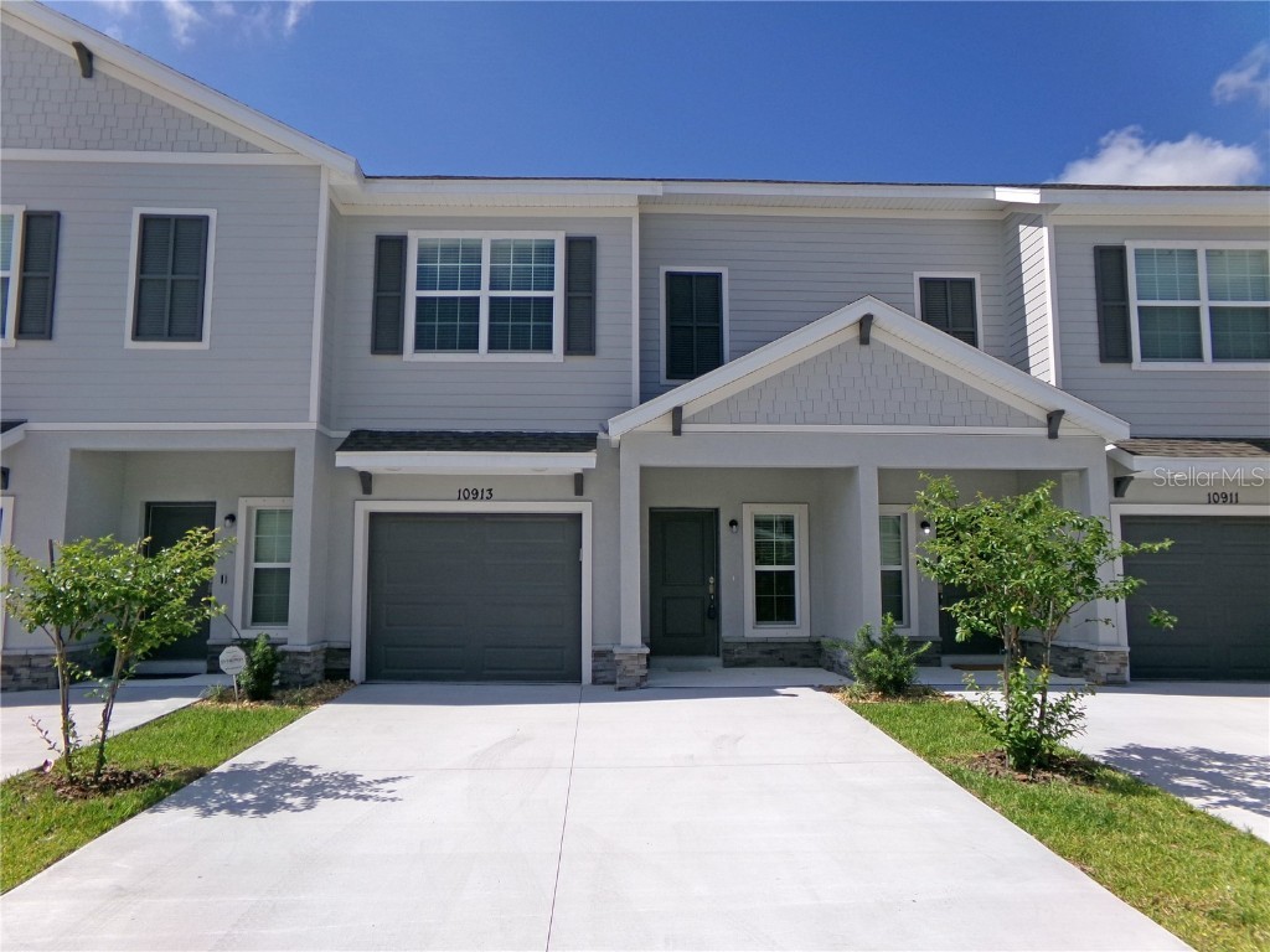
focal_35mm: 24
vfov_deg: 56.8
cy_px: 476
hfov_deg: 71.6
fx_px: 881
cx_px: 635
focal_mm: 4.3
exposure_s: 1/170
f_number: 11.07
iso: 100
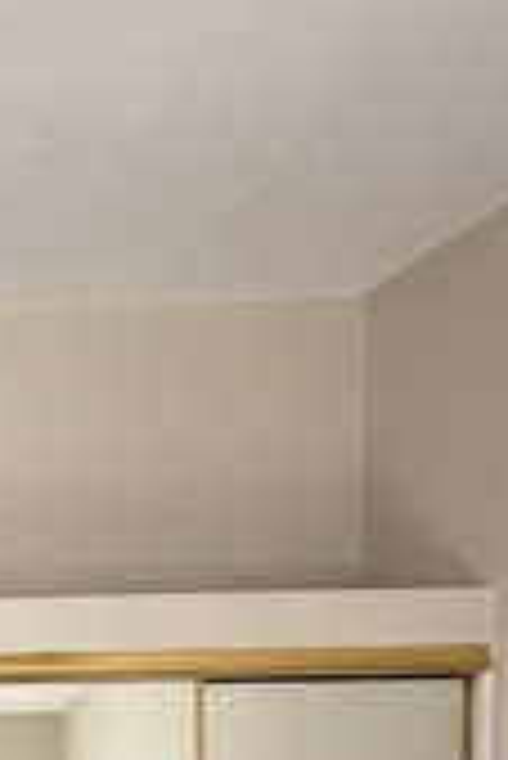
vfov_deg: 31.0
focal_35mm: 55
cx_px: -270
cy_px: 895
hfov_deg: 20.7
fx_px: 1162
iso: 64
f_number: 2.2
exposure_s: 1/99
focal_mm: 2.22
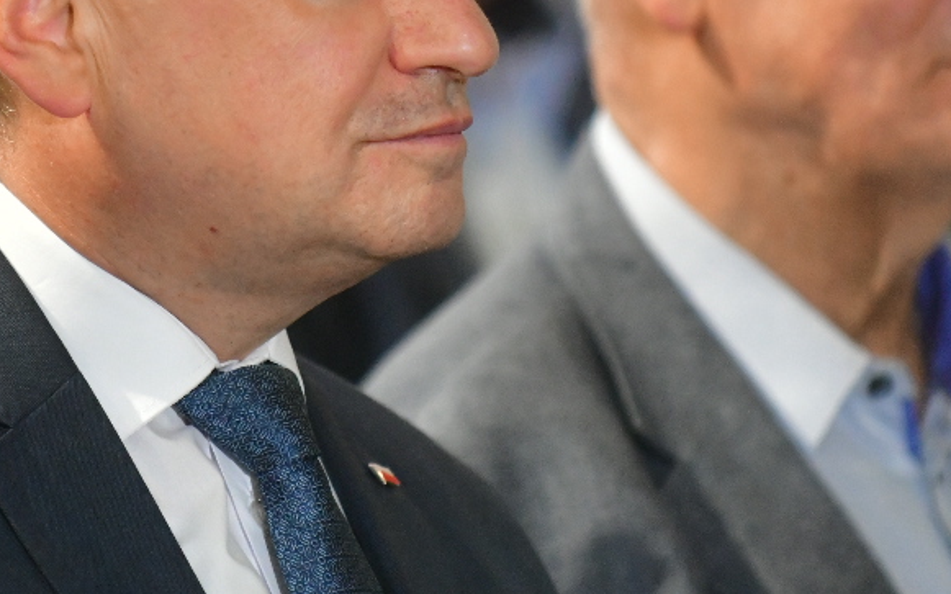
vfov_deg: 2.3
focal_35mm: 568
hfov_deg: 3.7
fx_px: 14720
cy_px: 46
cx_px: 293
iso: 2500
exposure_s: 1/400
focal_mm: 200
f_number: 2.8
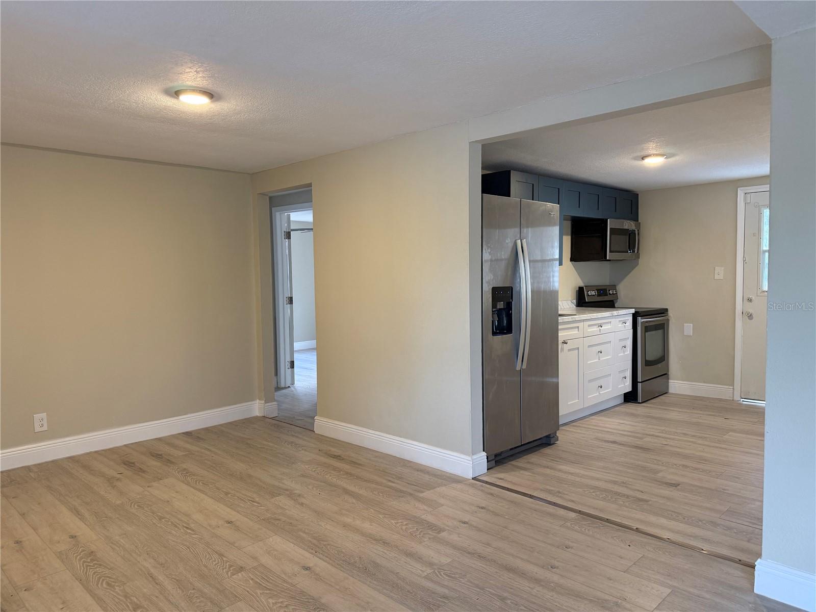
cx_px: 408
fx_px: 566
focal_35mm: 24
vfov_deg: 56.8
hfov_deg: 71.6
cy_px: 306
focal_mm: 6.76
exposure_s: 1/60
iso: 200
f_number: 1.78
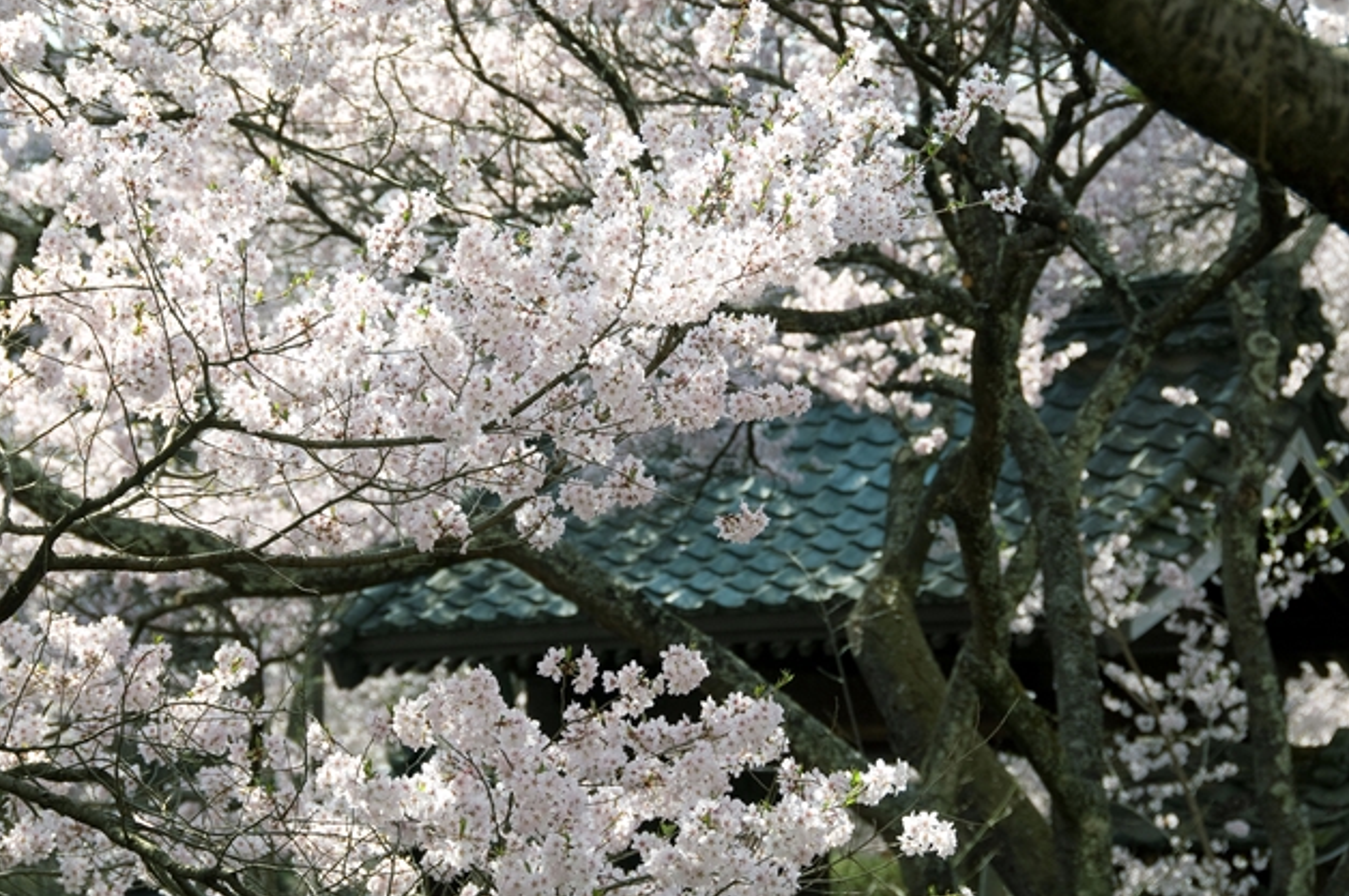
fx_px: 19311
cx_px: 619
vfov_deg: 2.7
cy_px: 351
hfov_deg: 4.0
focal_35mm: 516
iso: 200
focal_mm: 270
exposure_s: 1/250
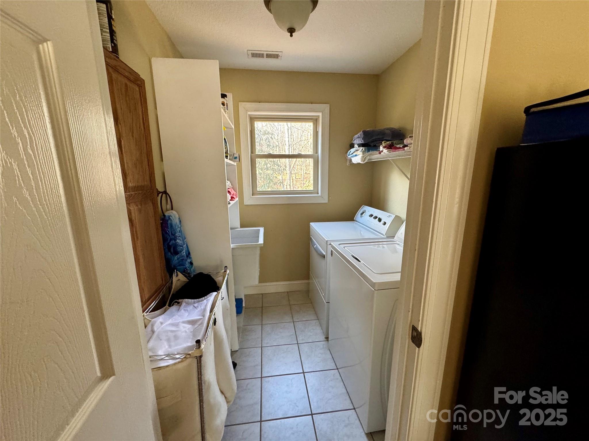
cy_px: 220
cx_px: 294
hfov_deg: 102.1
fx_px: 238
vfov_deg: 85.7
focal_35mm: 14
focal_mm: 2.22
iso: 400
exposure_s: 1/60
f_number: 2.2
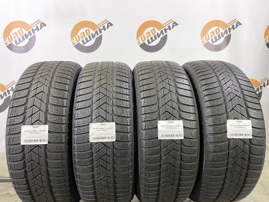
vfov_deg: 53.1
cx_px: 134
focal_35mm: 26
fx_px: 202
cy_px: 101
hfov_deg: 67.3
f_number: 1.8
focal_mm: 4.25
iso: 400
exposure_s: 1/33
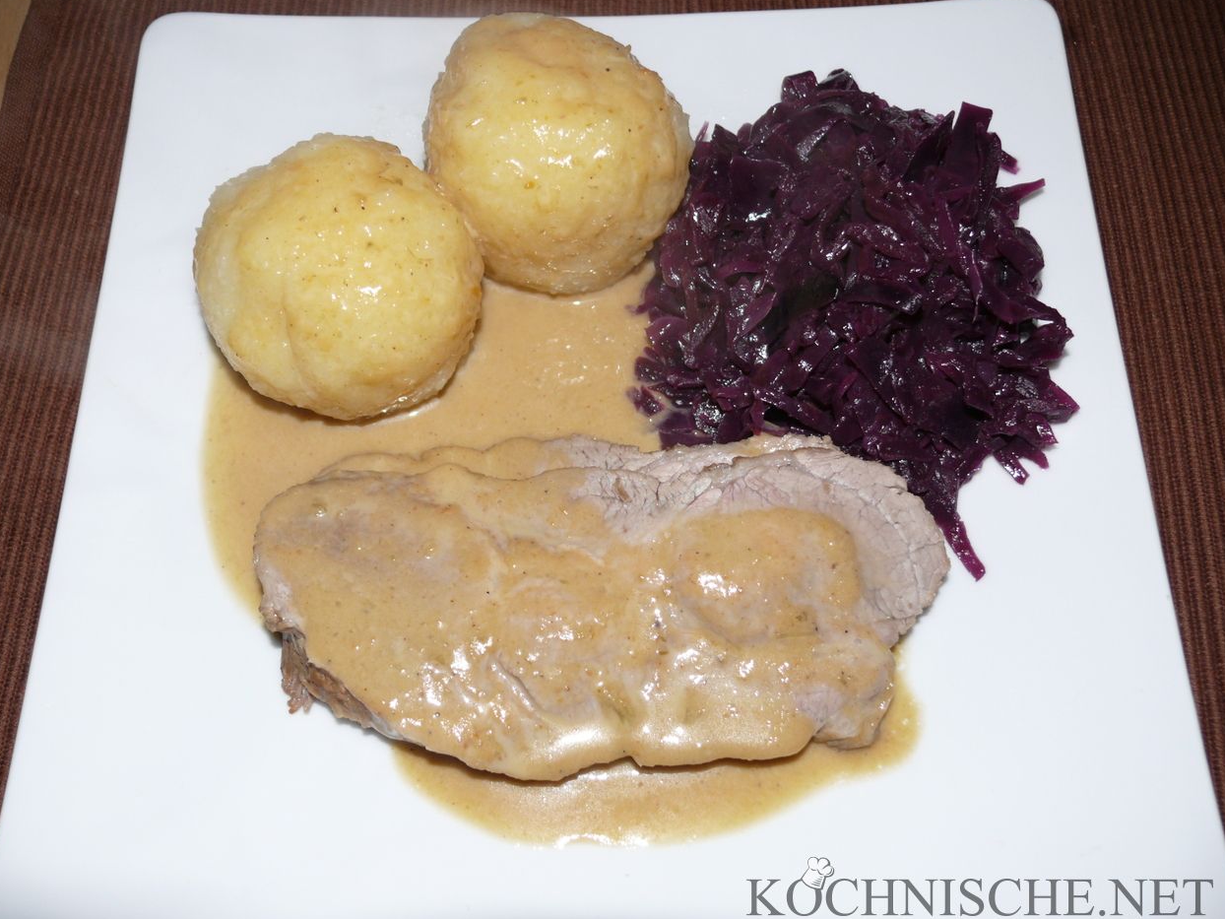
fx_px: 1274
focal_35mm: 36
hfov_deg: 51.4
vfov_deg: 39.7
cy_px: 466
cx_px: 608
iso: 100
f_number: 2.8
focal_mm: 7.4
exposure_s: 1/30
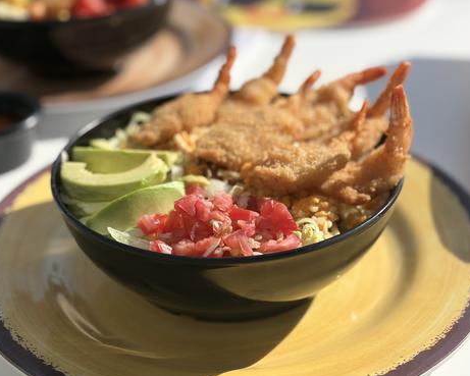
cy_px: 190
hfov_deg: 34.1
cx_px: 250
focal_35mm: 55
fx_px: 765
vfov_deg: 27.6
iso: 40
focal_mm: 5.96
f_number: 1.6
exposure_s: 1/3831
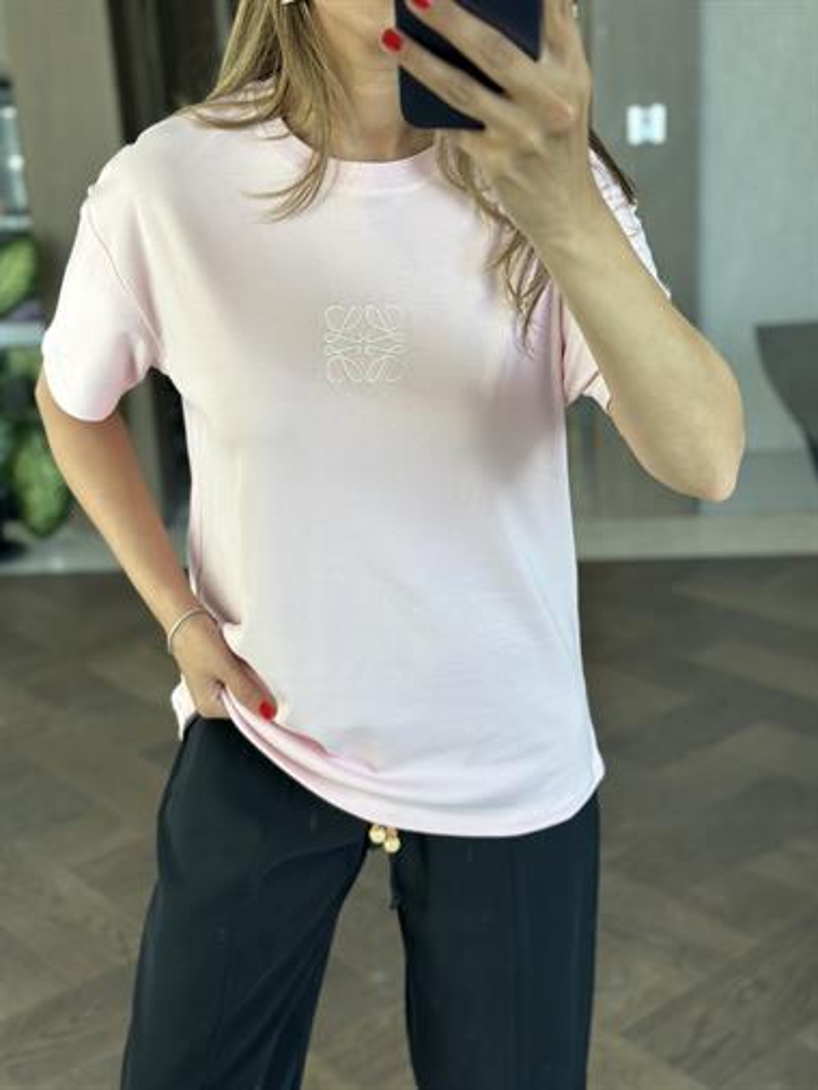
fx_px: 1511
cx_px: 409
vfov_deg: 39.6
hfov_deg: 30.3
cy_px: 545
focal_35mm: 48
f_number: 1.78
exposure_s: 1/148
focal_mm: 6.86
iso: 125
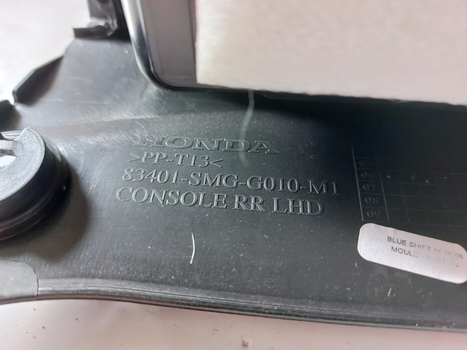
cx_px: 234
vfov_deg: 54.9
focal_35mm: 25
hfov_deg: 69.4
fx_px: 337
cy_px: 175
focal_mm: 5.23
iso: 500
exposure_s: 1/33
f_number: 1.8
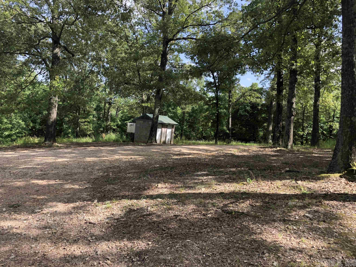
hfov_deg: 63.4
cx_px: 178
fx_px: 288
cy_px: 134
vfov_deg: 49.7
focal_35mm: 28
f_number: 1.8
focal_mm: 4
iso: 20
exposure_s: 1/354
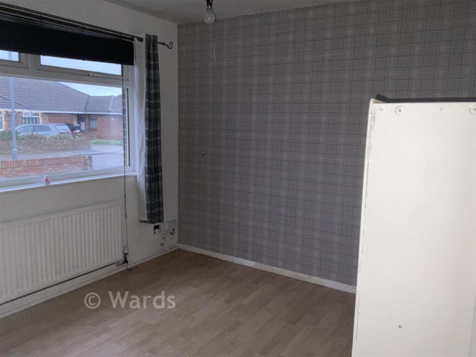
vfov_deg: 48.2
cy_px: 178
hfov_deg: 61.7
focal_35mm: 29
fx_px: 399
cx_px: 238
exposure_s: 1/30
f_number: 1.8
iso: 64
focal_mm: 3
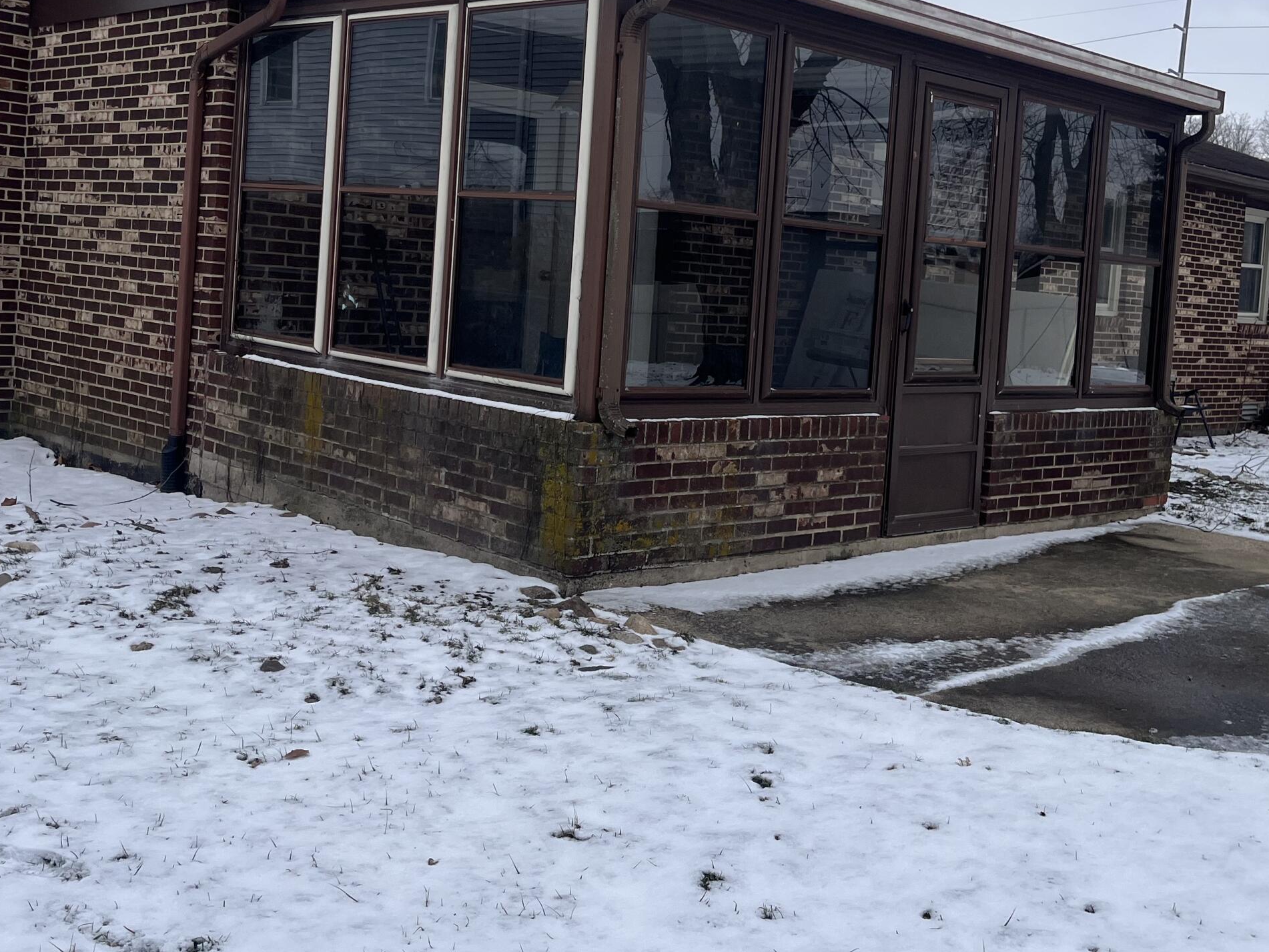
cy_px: 348
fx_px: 1503
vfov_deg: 34.9
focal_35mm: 41
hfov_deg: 45.7
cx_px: 708
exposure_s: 1/1695
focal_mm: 5.1
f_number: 1.6
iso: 50
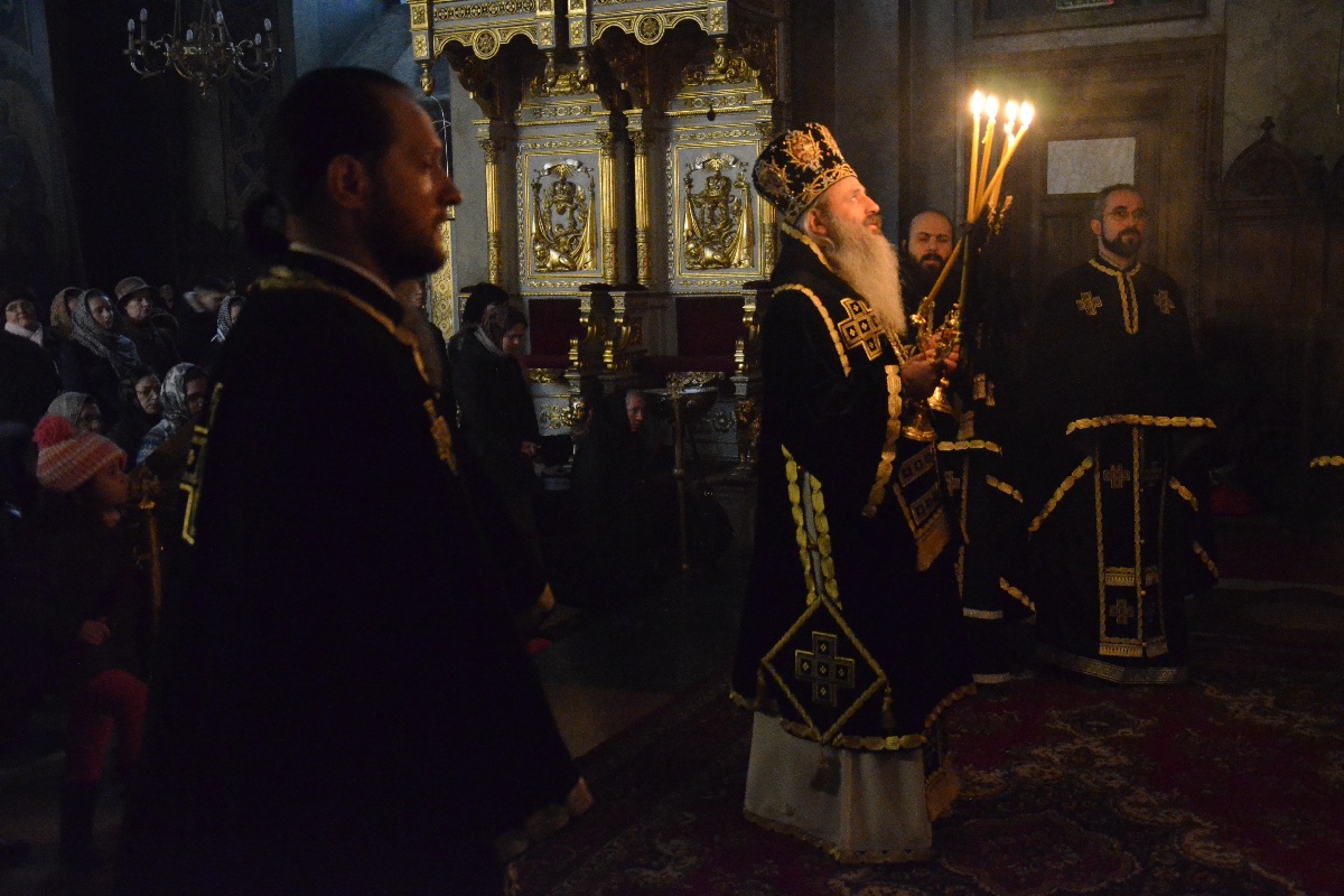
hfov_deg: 49.6
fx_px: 1456
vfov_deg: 34.2
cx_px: 672
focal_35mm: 39
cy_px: 448
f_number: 4
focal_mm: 26
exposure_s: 1/15
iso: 6400
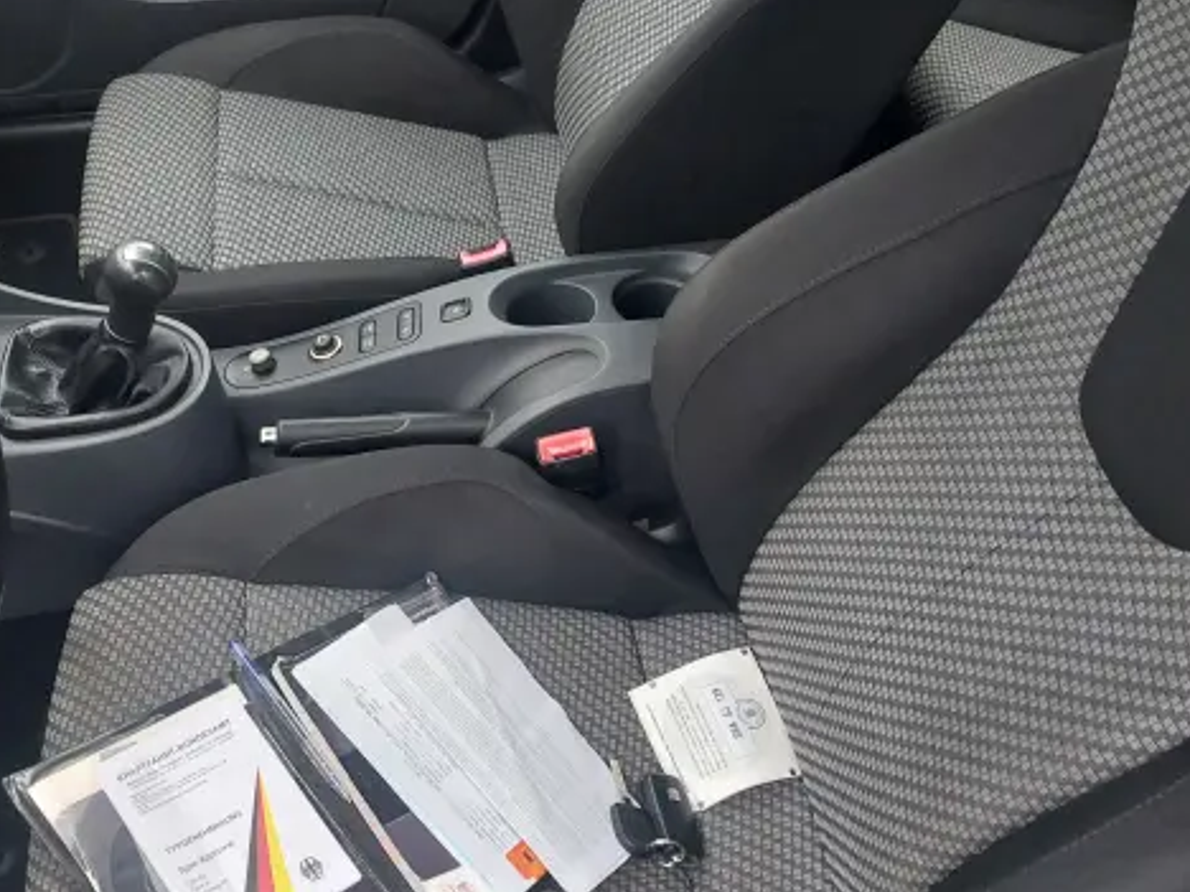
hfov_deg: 45.4
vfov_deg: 35.1
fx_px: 1409
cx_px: 453
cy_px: 437
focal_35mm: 41
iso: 160
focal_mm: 4.6
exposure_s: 1/50
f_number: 1.8
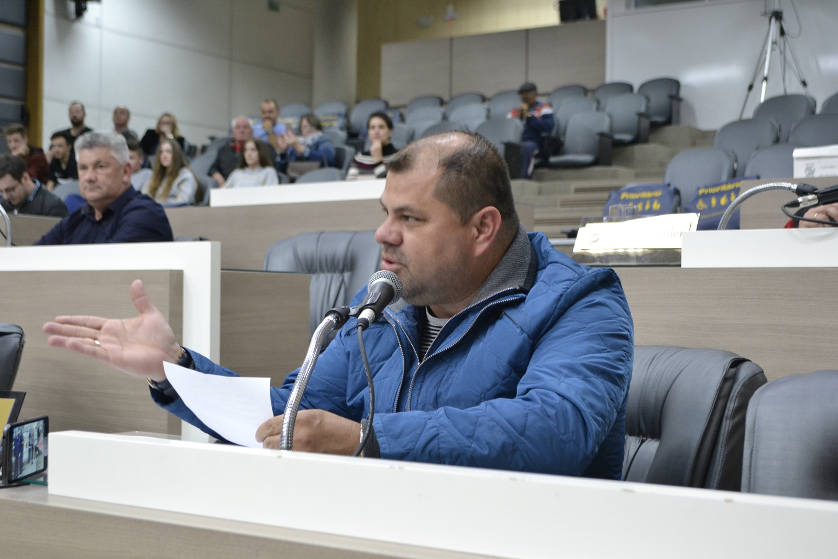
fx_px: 1222
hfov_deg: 37.8
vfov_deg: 25.8
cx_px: 419
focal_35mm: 52
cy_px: 280
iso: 1600
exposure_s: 1/30
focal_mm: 35
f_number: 5
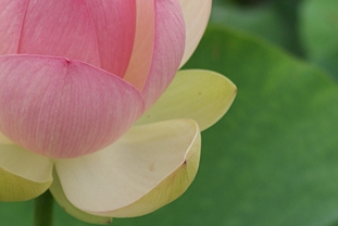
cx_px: 66
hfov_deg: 6.3
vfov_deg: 4.2
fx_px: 3058
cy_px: 23
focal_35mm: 325
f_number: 4.5
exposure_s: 1/160
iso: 100
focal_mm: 75
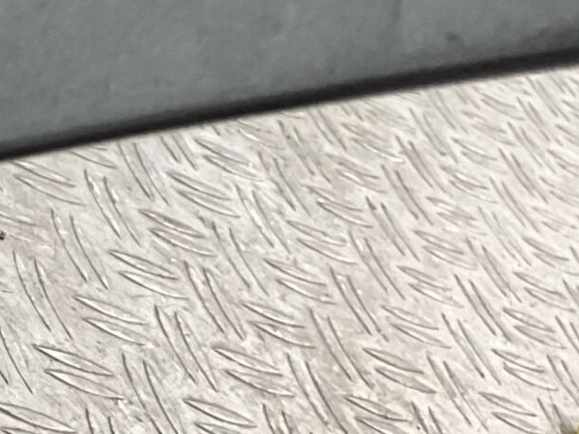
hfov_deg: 13.7
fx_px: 2023
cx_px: -602
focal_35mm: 121
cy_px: -166
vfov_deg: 11.8
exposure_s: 1/120
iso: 50
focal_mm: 3
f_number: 1.8
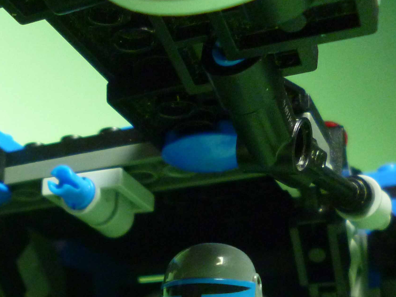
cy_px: 367
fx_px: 824
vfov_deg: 19.2
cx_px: -6
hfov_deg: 25.6
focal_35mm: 72
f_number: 3.1
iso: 400
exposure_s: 1/60
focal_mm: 5
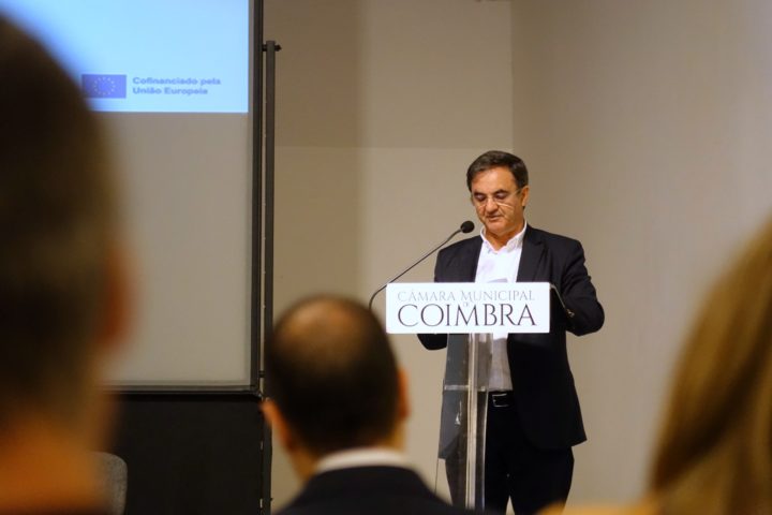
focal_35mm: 200
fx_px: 4289
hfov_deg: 10.3
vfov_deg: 6.9
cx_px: 386
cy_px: 258
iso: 2000
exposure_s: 1/80
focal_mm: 73.3
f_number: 2.8
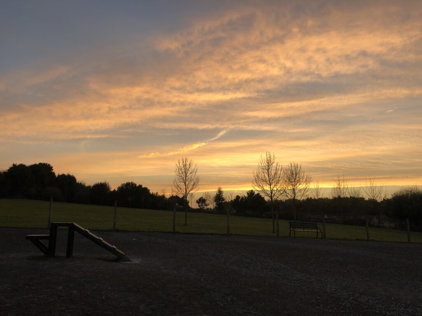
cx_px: 211
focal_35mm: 28
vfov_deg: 49.7
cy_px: 158
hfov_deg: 63.4
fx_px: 341
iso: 20
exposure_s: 1/193
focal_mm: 4
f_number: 1.8
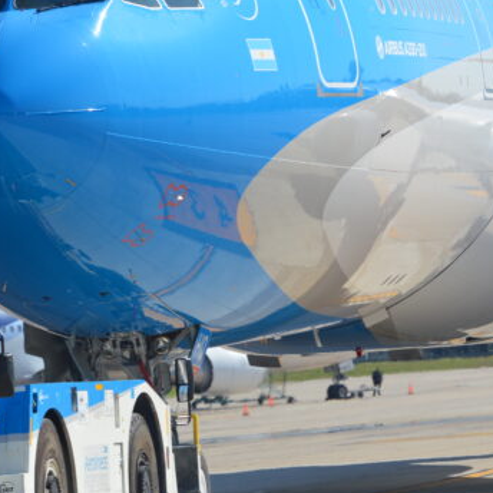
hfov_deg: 4.9
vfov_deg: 4.9
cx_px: 397
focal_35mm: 356
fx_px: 5735
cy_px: 157
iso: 100
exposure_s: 1/320
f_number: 9
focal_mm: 125
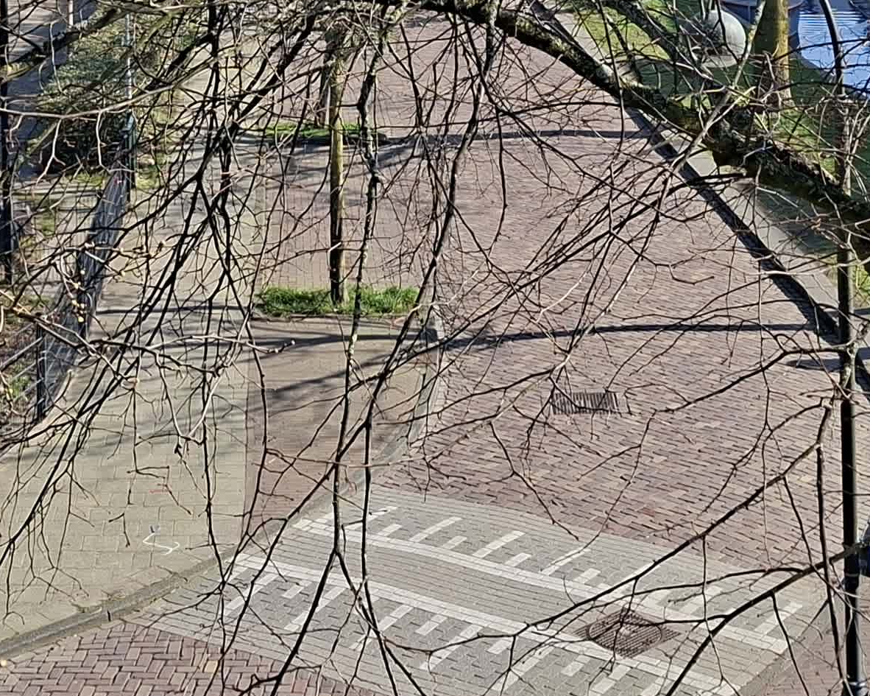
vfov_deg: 18.5
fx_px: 1956
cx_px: 396
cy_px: -262
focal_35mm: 76
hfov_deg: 25.1
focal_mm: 5.5
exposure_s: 1/1350
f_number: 1.8
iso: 50
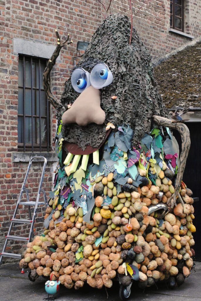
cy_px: 150
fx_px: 627
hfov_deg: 18.2
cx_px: 100
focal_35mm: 75
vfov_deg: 27.0
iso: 400
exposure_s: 1/100
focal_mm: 50
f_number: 5
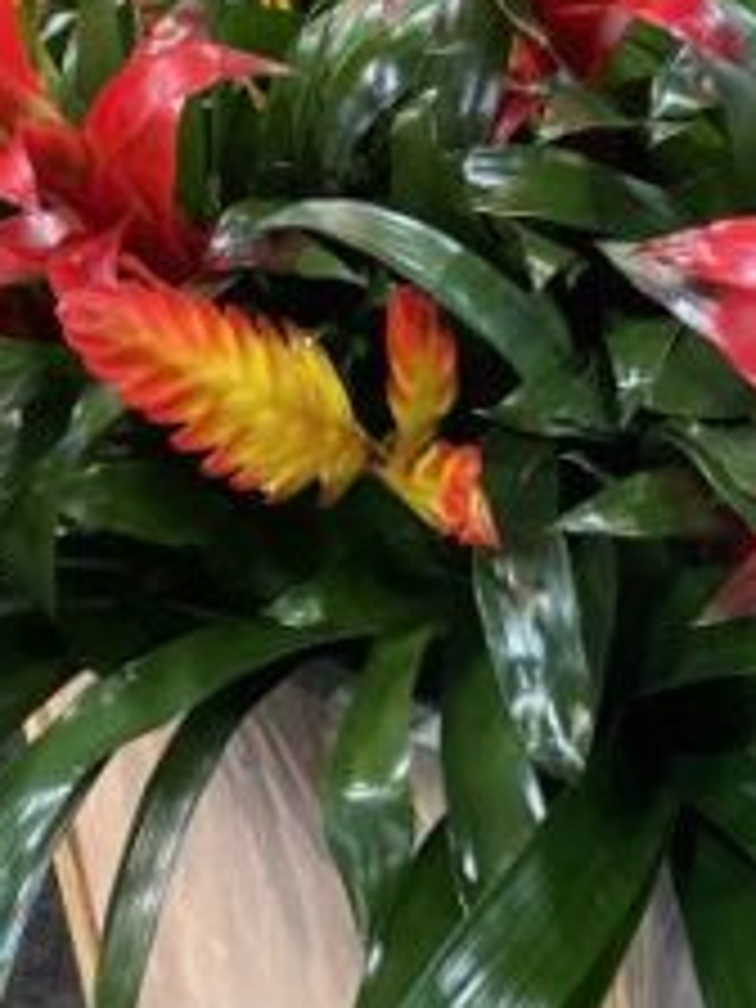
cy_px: 256
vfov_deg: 28.6
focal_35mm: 67
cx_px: 590
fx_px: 1951
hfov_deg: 21.7
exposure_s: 1/60
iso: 250
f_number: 1.6
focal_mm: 4.2
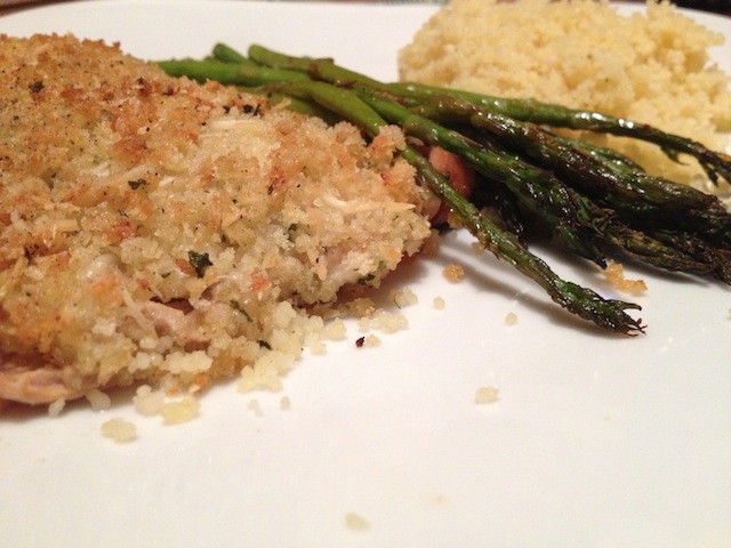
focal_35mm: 35
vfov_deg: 40.7
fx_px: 739
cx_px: 366
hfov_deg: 52.6
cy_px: 274
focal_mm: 4.28
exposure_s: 1/20
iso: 400
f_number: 2.4
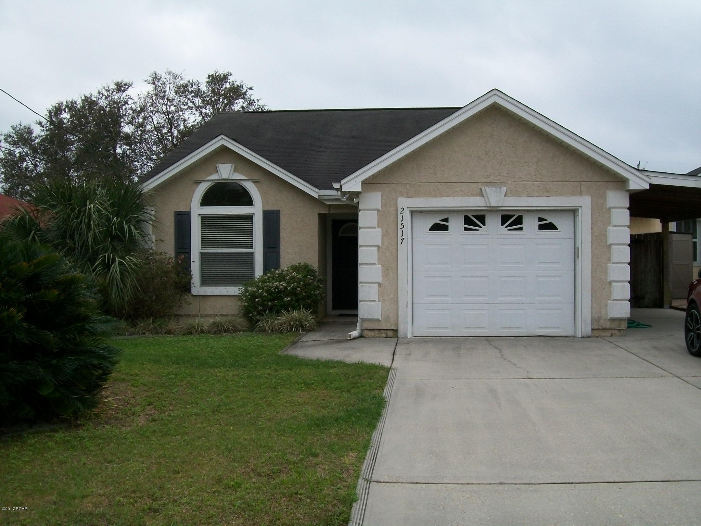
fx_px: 729
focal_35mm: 36
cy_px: 263
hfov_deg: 51.4
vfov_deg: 39.7
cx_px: 350
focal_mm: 6
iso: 80
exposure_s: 1/500
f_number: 4.8
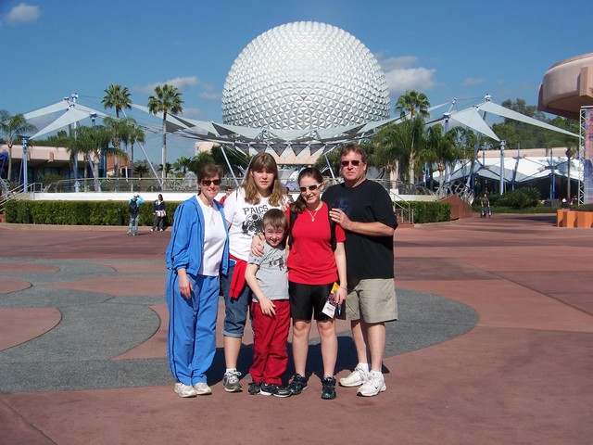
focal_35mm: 49
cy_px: 222
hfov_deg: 38.9
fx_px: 839
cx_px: 296
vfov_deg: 29.7
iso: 64
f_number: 4
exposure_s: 1/800
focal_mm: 7.6
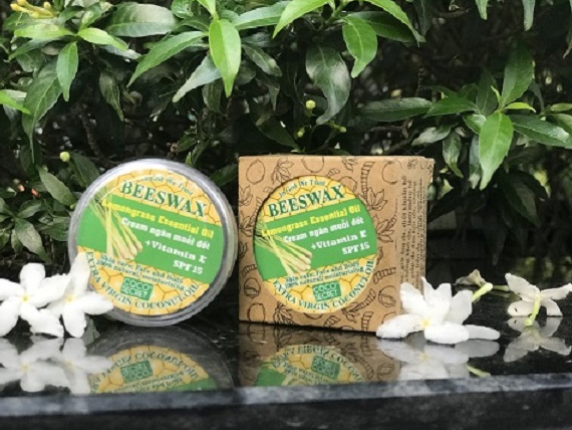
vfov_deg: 24.4
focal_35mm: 60
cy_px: 220
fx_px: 992
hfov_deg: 32.2
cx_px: 275
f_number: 2.8
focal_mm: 6.6
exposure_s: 1/50
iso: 80
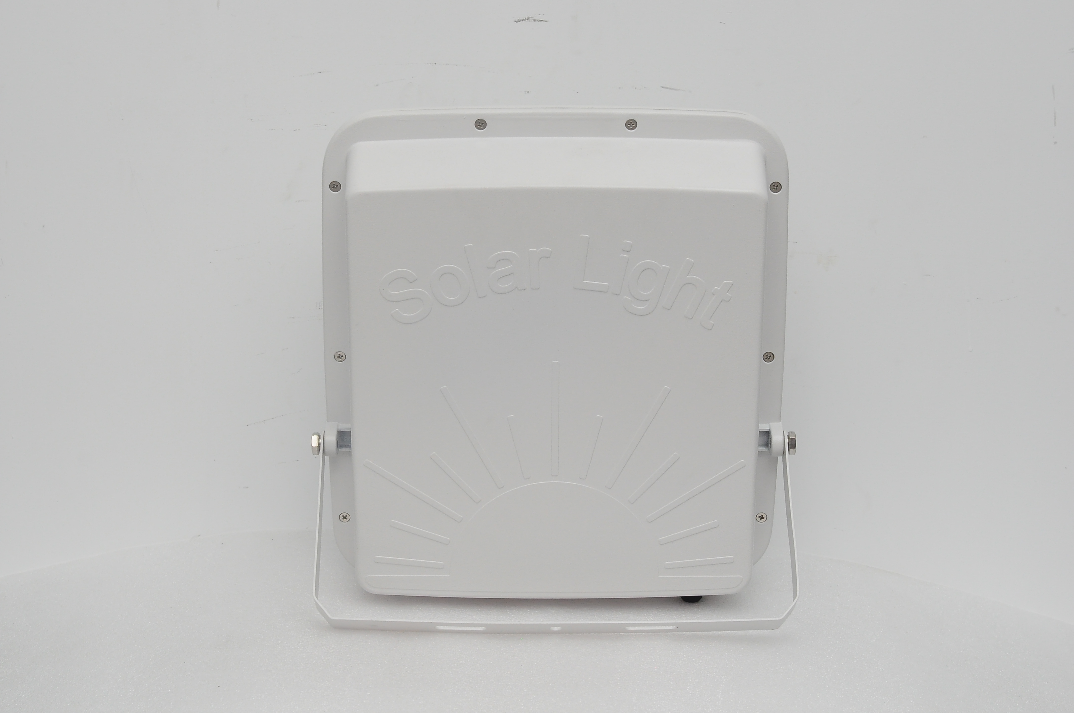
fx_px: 2235
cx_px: 537
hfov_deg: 27.0
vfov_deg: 18.1
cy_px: 356
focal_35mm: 75
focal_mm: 50
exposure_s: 1/100
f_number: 8
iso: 1000
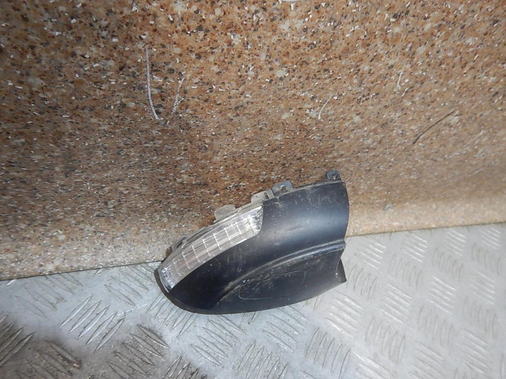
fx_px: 351
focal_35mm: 24
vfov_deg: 56.8
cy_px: 190
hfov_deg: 71.6
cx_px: 253
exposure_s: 1/60
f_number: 2.8
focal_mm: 4.3
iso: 400
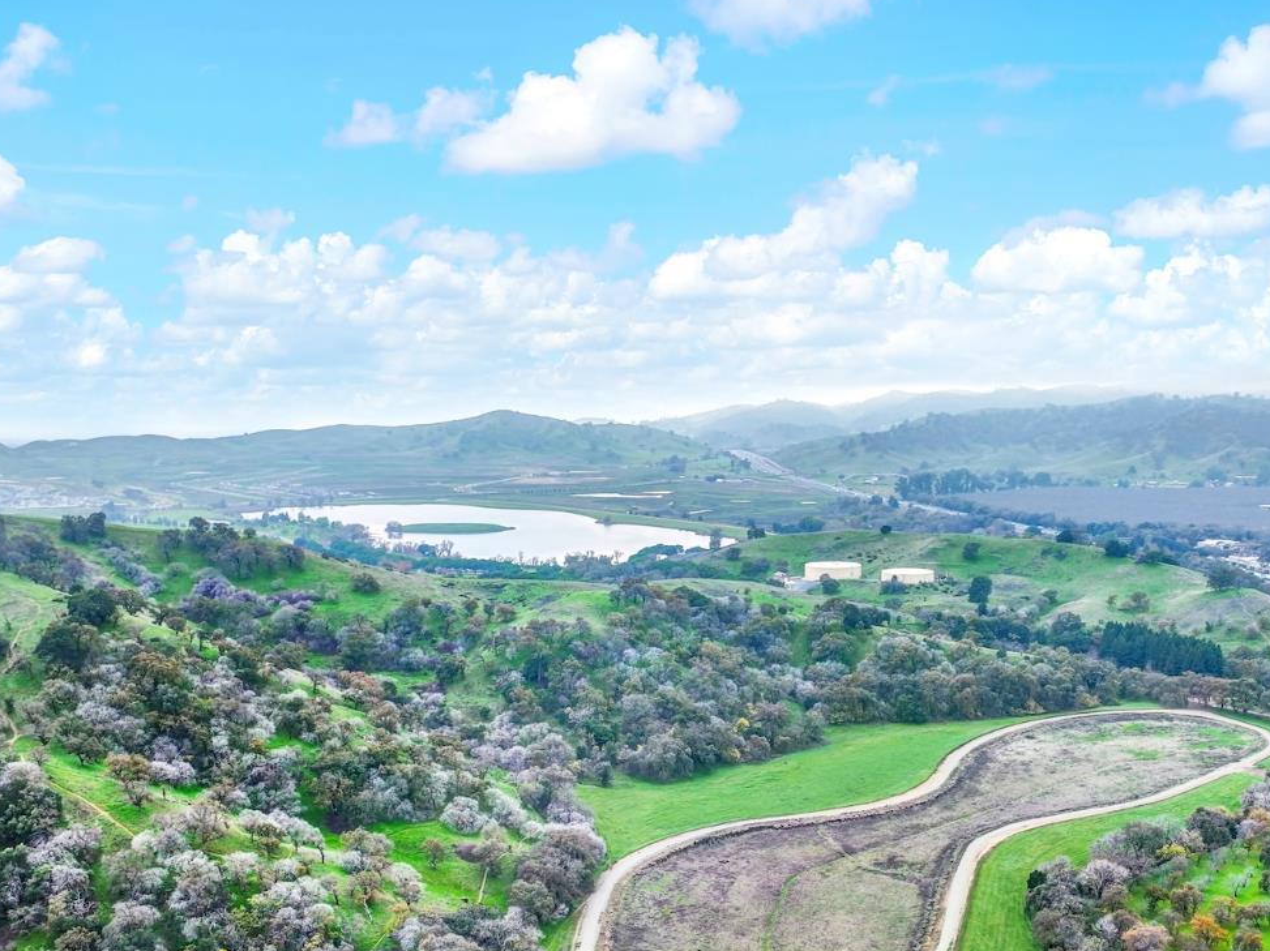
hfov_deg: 49.9
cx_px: 737
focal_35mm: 37
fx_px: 1357
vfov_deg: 37.7
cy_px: 706
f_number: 2.8
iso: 140
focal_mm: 12.3
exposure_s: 1/800
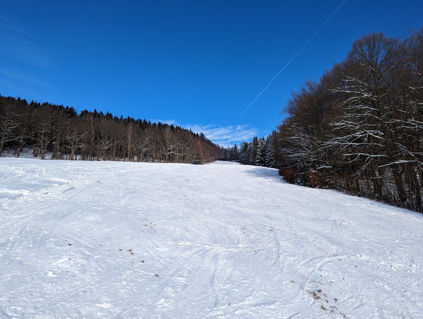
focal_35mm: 24
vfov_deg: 56.9
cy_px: 160
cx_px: 212
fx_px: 294
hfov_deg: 71.5
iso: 59
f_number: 1.85
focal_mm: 6.81
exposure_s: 1/2632
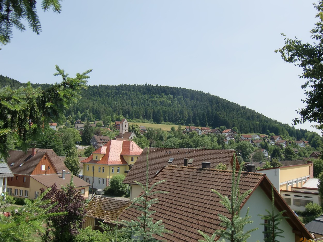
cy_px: 121
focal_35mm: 34
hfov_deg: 53.9
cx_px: 162
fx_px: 317
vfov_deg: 41.8
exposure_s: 1/640
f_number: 3.6
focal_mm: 6.1
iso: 64
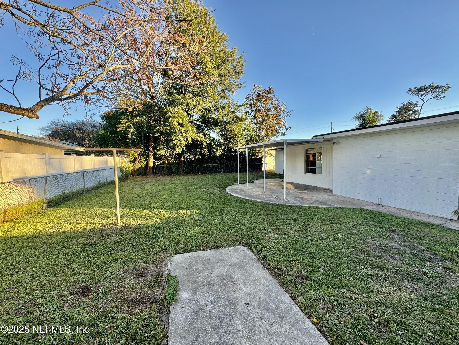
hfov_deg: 102.1
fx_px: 186
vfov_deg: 85.7
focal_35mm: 14
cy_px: 172
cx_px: 230
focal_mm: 2.22
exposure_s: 1/115
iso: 40
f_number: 2.2
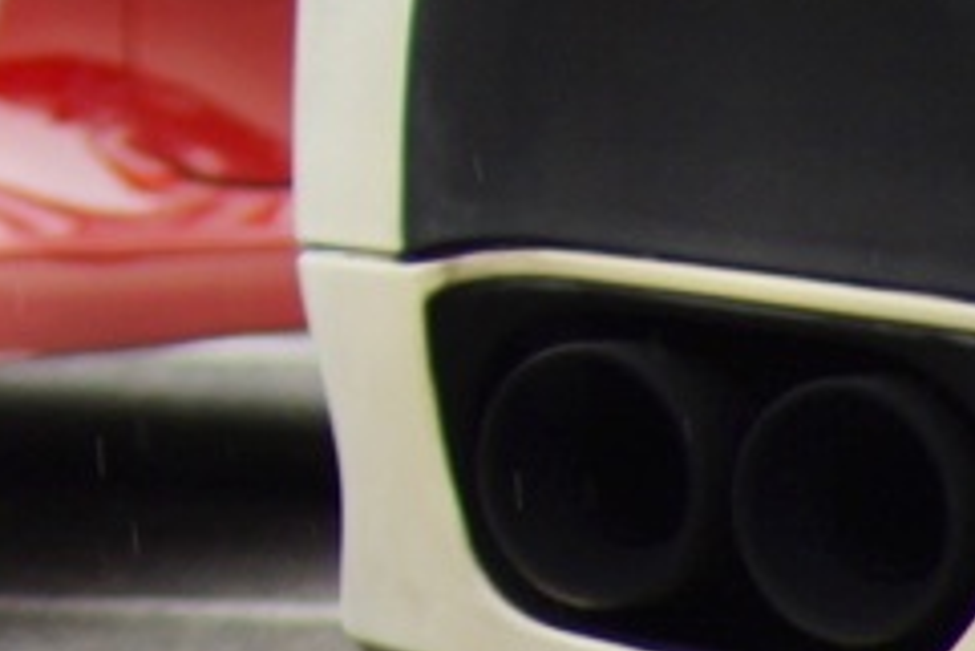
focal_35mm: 2010
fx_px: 54468
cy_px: -1338
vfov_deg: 0.7
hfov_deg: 1.0
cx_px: -1695
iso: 125
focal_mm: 200
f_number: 4.5
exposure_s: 1/320
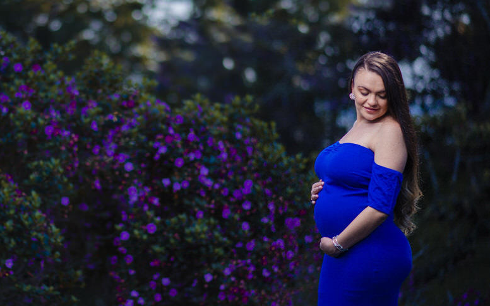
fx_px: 1789
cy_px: 132
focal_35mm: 134
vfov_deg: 9.8
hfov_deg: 15.5
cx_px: 126
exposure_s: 1/1250
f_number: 1.8
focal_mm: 85
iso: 100
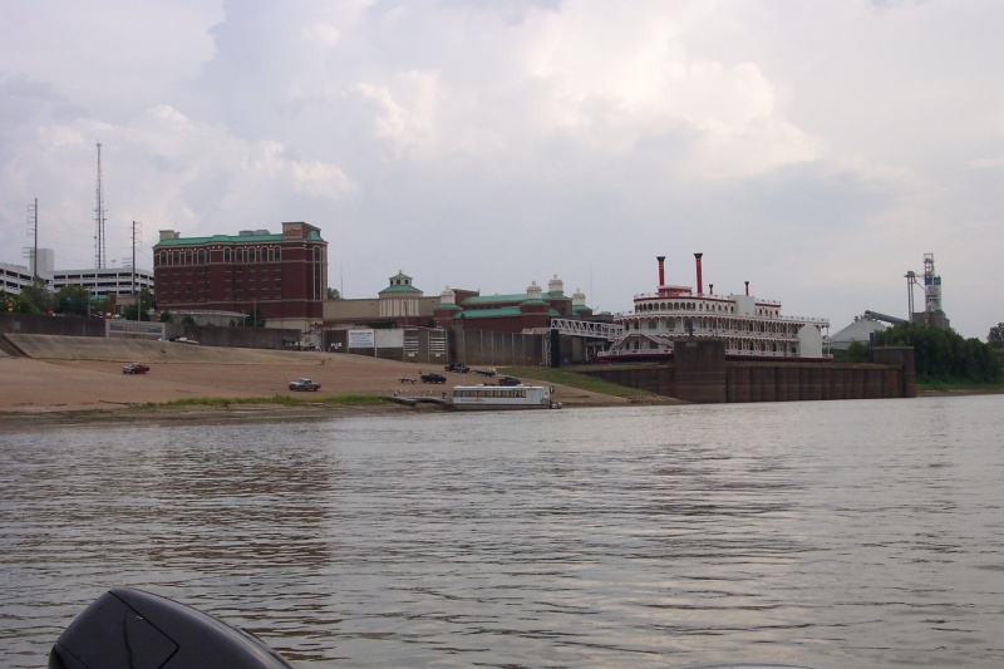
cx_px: 502
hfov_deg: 38.9
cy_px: 334
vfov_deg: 26.5
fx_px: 1422
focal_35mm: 51
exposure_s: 1/350
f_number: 5.6
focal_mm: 10.7
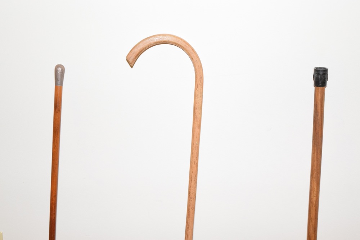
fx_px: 825
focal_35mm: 82
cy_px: 120
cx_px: 180
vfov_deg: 16.6
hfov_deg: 24.6
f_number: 5.6
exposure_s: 1/60
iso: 2500
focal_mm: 55
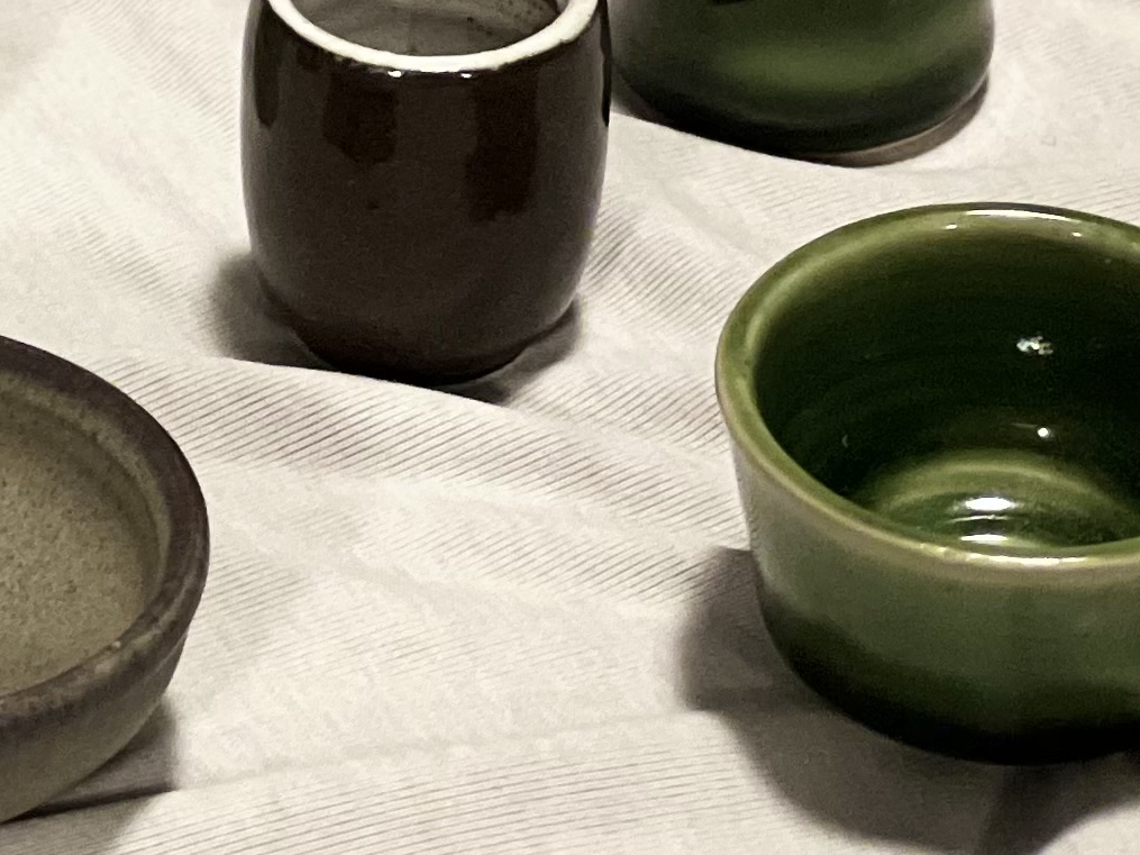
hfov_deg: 6.4
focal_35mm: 306
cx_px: -252
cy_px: -358
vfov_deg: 4.8
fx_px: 10076
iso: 250
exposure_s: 1/40
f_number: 2.8
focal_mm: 9
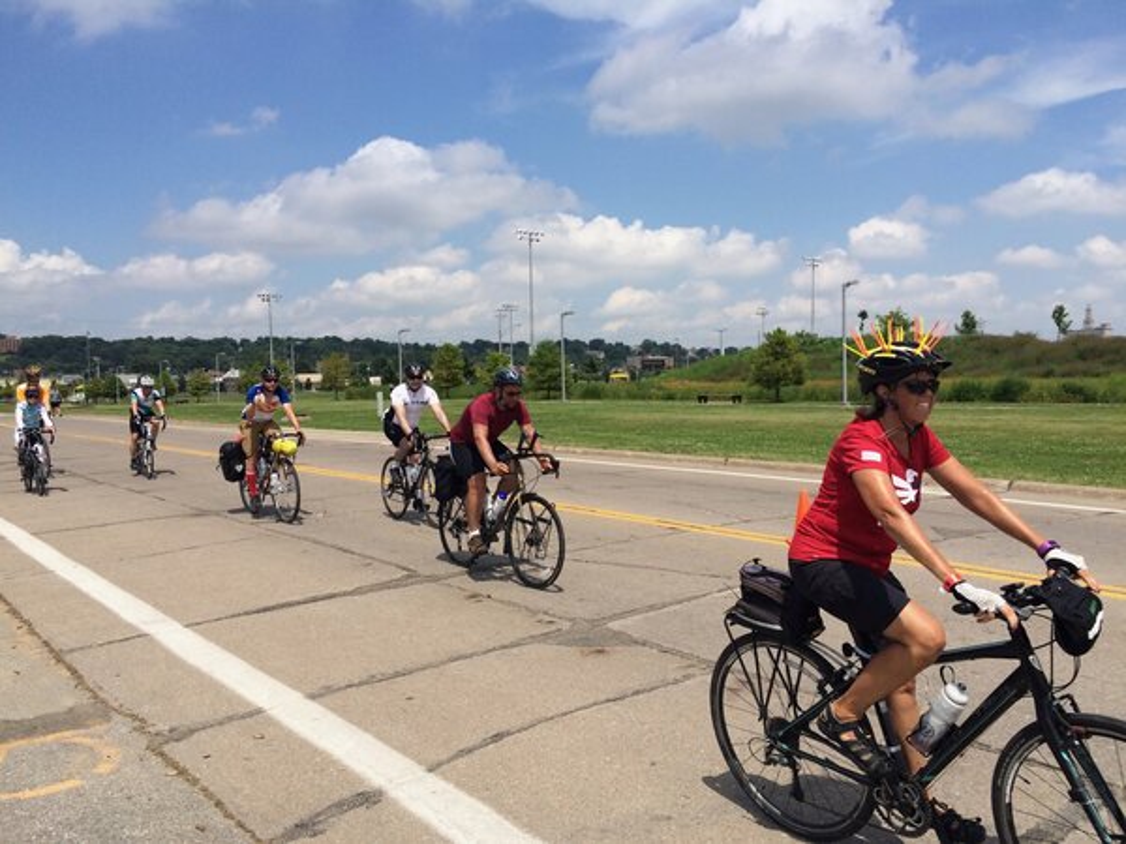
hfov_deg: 61.7
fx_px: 943
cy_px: 422
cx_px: 563
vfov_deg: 48.2
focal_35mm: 29
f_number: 2.2
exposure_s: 1/3165
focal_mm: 4.15
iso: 32
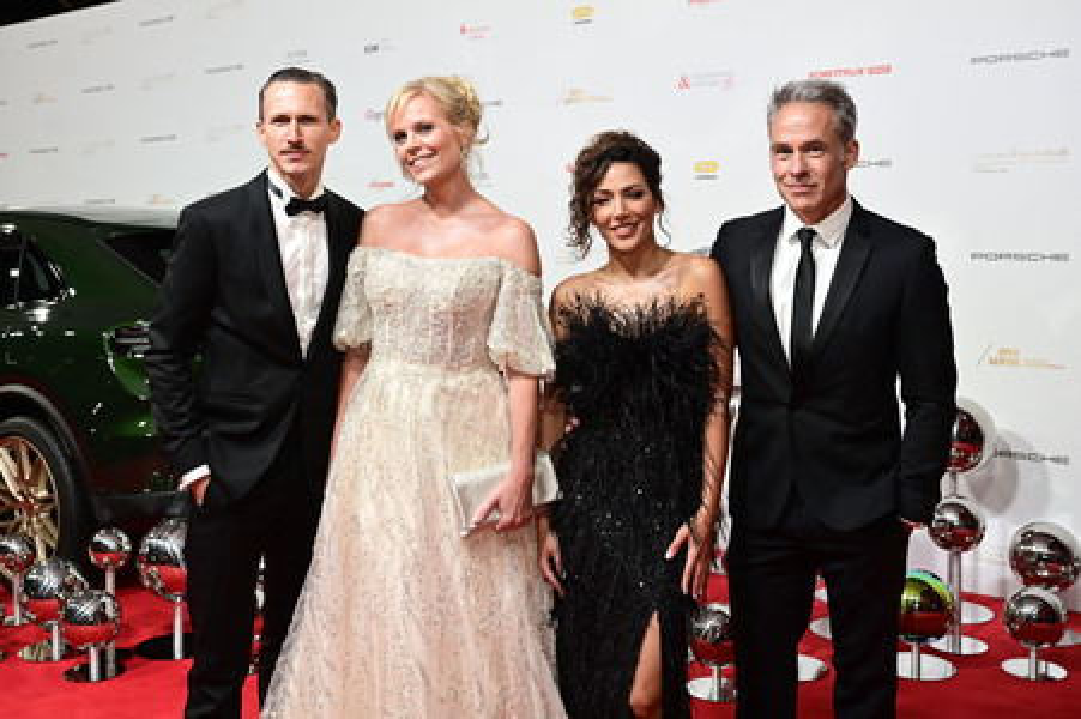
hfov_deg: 58.0
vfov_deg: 40.5
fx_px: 975
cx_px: 540
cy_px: 360
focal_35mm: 32
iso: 1600
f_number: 5
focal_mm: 32.5
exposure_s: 1/160
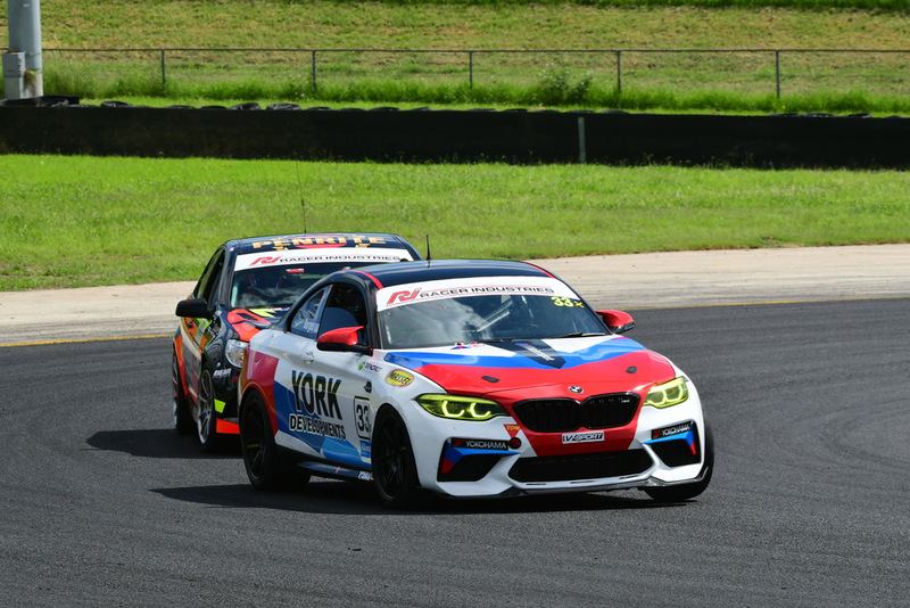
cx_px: 455
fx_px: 7586
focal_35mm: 300
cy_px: 304
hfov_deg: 6.9
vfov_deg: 4.6
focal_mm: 200
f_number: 11
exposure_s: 1/640
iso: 400
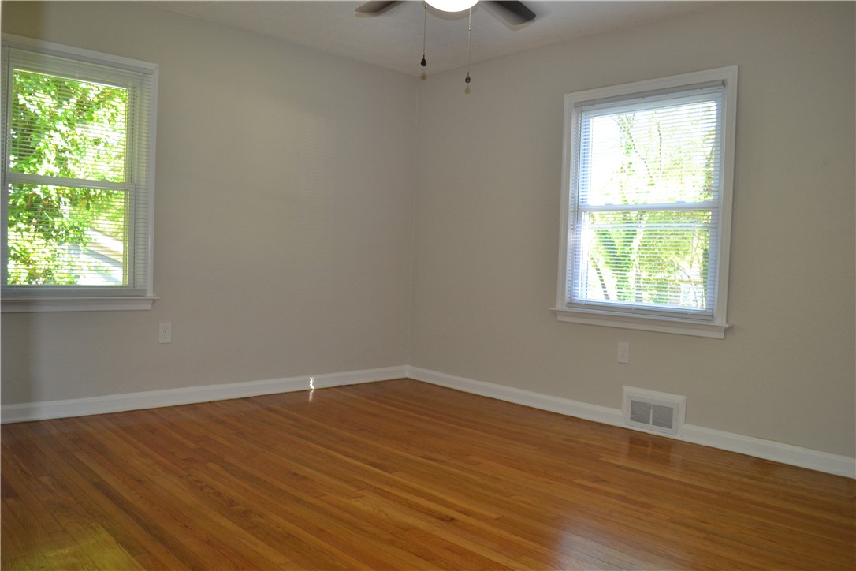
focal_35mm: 27
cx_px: 428
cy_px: 286
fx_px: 642
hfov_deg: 67.4
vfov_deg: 47.9
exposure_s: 1/60
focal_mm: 18
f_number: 3.5
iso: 640
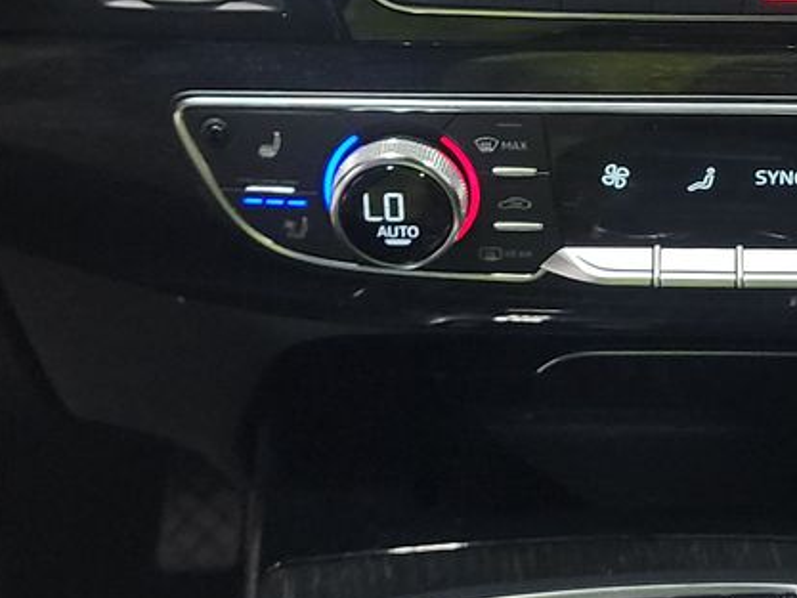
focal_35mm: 92
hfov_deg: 21.0
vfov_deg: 15.8
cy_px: 29
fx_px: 2119
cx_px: 659
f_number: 1.8
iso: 765
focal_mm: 6.7
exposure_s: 1/19
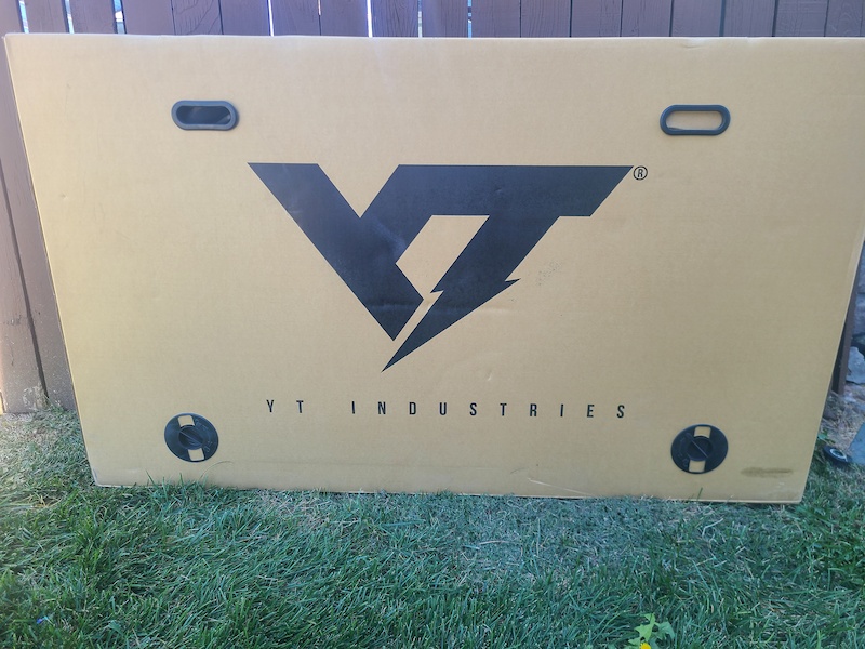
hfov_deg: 67.3
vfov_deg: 53.1
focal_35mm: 26
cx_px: 432
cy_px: 324
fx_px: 650
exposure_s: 1/128
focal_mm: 5.4
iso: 40
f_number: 1.8
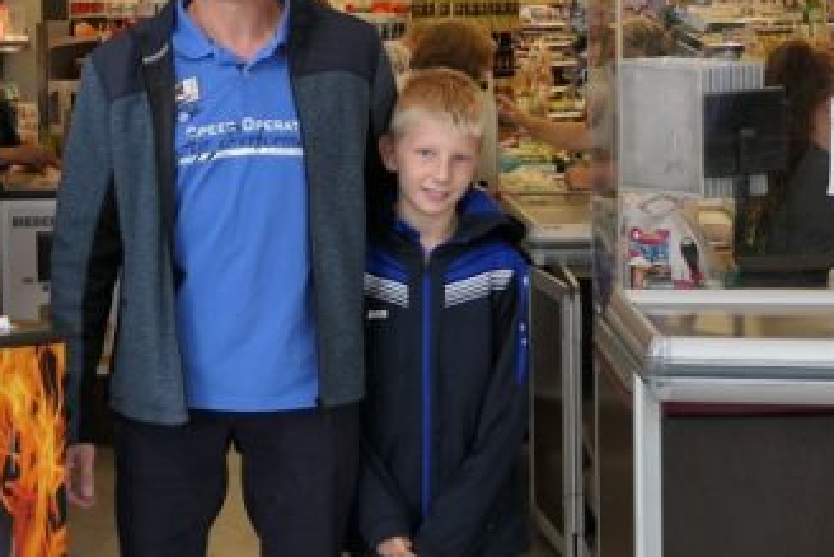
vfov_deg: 14.0
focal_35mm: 97
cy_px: 90
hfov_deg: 20.4
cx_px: 25
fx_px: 2248
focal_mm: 18.1
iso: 320
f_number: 3.6
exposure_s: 1/80
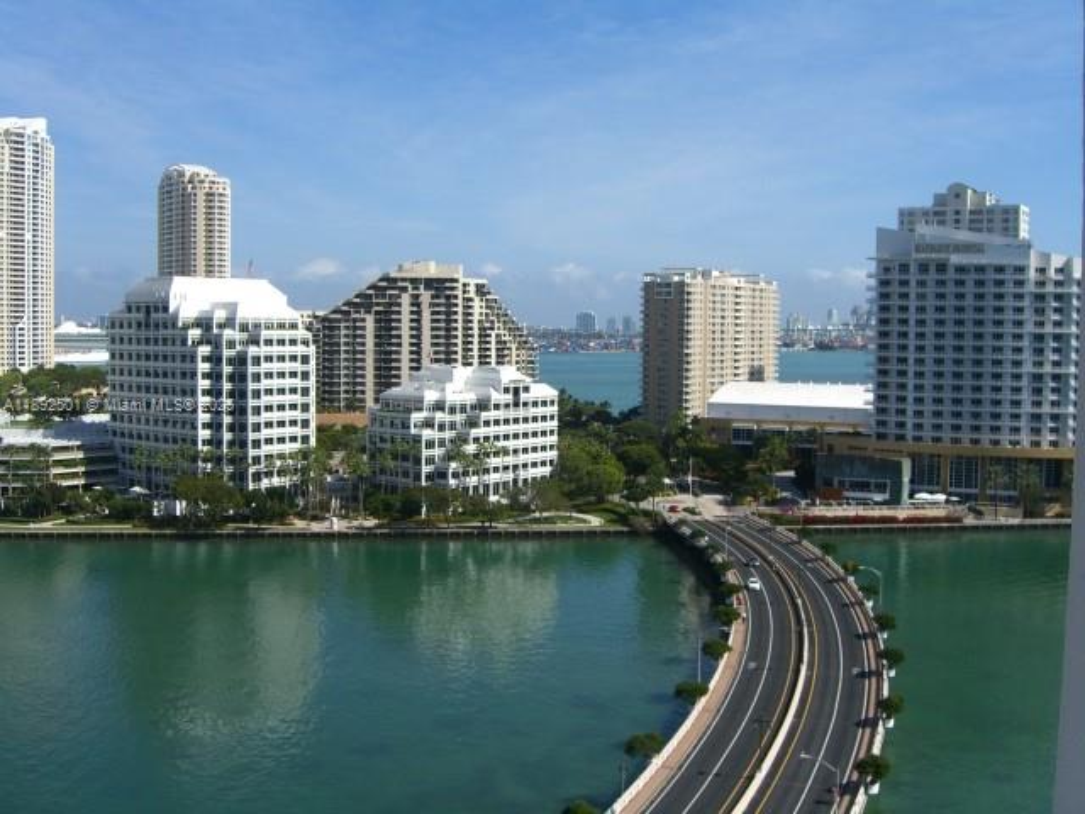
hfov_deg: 49.0
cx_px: 542
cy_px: 407
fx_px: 1191
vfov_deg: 37.7
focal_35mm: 38
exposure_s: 1/250
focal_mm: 7.9
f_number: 8
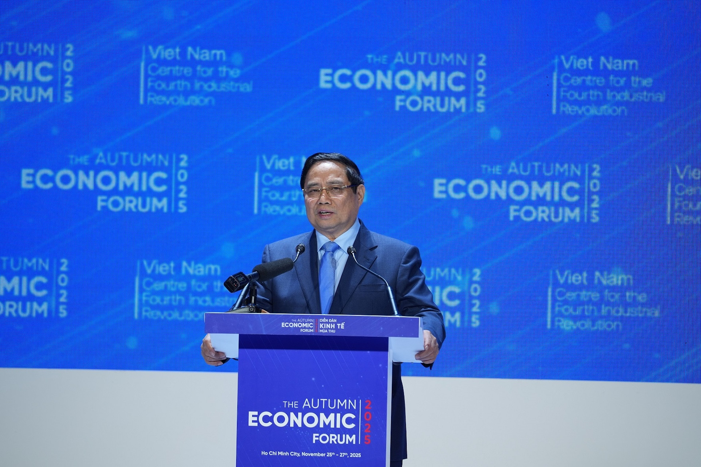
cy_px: 234
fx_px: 7788
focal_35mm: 400
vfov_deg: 3.4
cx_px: 350
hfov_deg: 5.2
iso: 640
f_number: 6.3
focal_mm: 400
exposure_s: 1/100
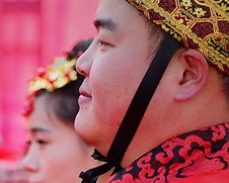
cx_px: 6
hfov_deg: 6.5
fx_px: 2021
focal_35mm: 298
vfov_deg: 5.2
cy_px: 178
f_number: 2.8
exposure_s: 1/800
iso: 320
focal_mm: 70
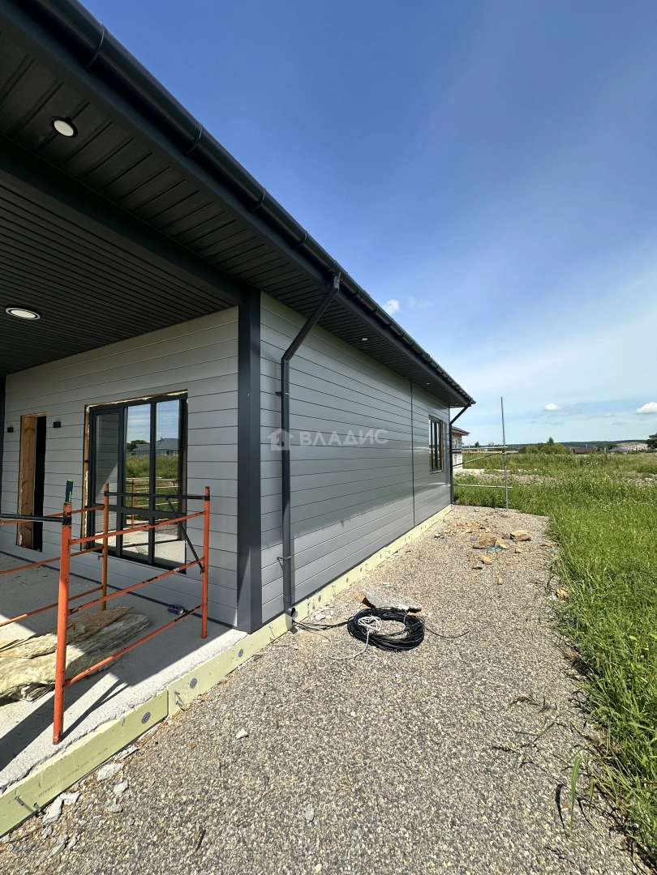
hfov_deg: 85.7
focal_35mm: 14
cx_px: 328
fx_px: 354
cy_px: 438
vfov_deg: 102.1
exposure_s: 1/1855
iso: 50
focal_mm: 2.22
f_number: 2.2
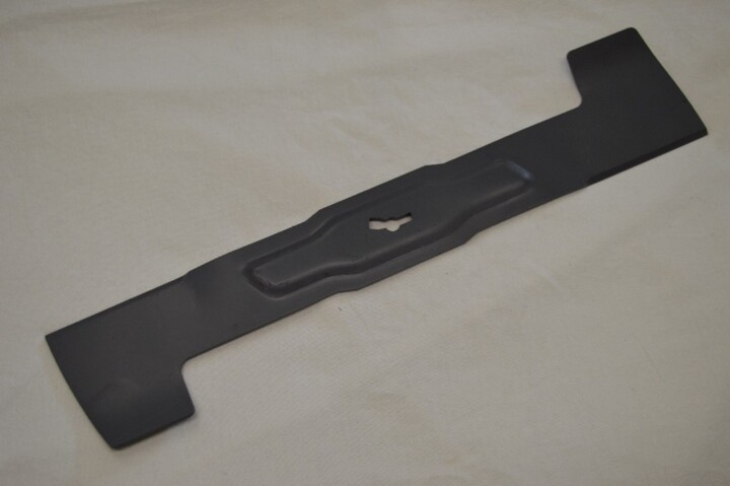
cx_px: 365
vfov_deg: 25.7
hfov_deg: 37.9
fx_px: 1064
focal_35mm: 52
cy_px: 243
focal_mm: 35
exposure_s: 1/80
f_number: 4.5
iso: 400
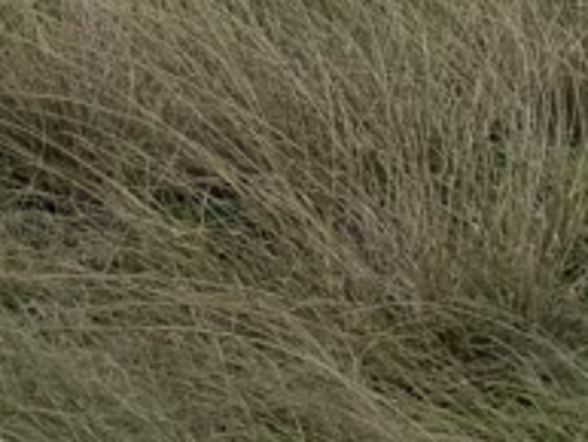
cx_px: -43
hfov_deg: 14.0
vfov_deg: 9.9
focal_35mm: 138
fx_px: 2346
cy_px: -491
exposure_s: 1/2833
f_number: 1.8
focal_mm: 4.25
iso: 25
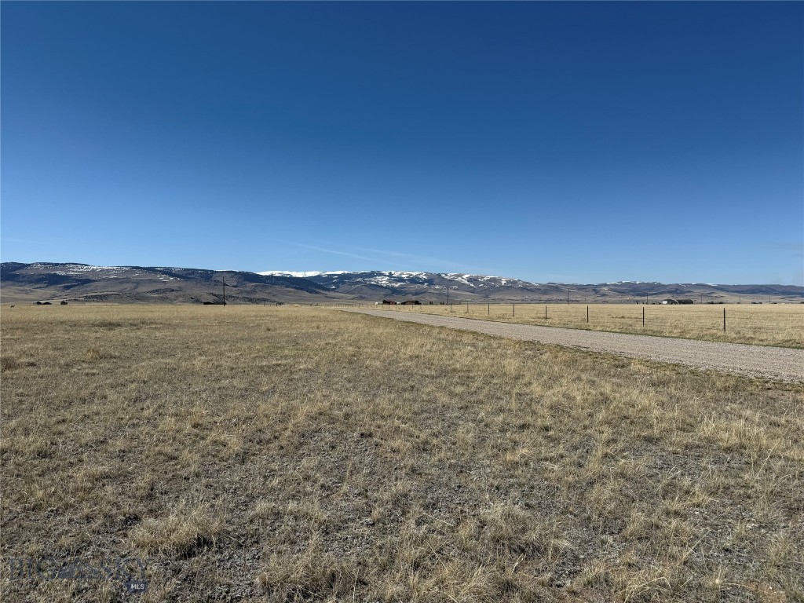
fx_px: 557
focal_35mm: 24
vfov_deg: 56.8
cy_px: 302
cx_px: 402
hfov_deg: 71.6
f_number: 1.78
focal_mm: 6.76
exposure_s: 1/8130
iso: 80
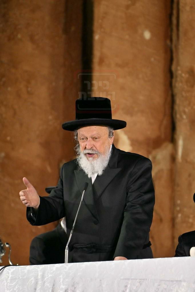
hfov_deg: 4.6
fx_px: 2439
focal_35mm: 300
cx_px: 98
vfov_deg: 6.9
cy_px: 146
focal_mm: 200
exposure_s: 1/250
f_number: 2.8
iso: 320
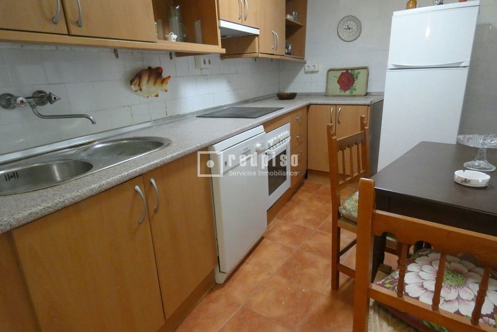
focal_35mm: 21
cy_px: 165
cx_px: 248
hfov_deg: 81.2
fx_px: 290
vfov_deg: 59.5
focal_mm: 3.6
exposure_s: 1/60
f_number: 2.8
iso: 800
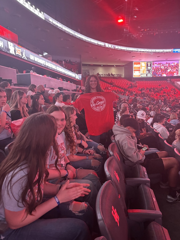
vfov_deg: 67.3
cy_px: 120
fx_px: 180
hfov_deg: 53.1
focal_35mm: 26
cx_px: 90
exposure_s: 1/60
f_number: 1.6
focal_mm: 5.96
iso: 320
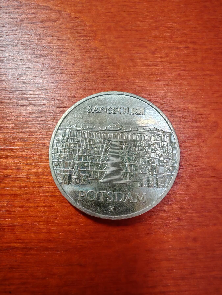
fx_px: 222
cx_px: 111
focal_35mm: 26
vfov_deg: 67.3
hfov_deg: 53.1
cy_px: 148
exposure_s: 1/50
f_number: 2.2
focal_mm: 1.96
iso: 125
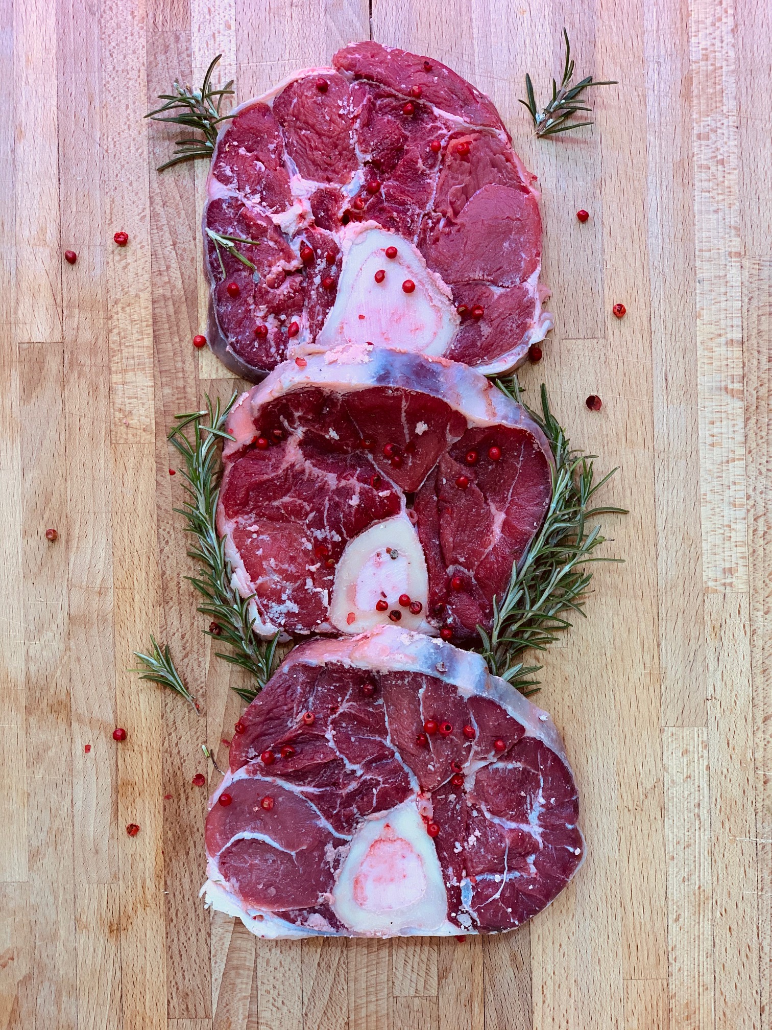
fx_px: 1546
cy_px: 515
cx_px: 386
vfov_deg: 36.8
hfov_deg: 28.0
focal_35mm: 52
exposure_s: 1/100
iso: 64
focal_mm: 6
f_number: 2.4
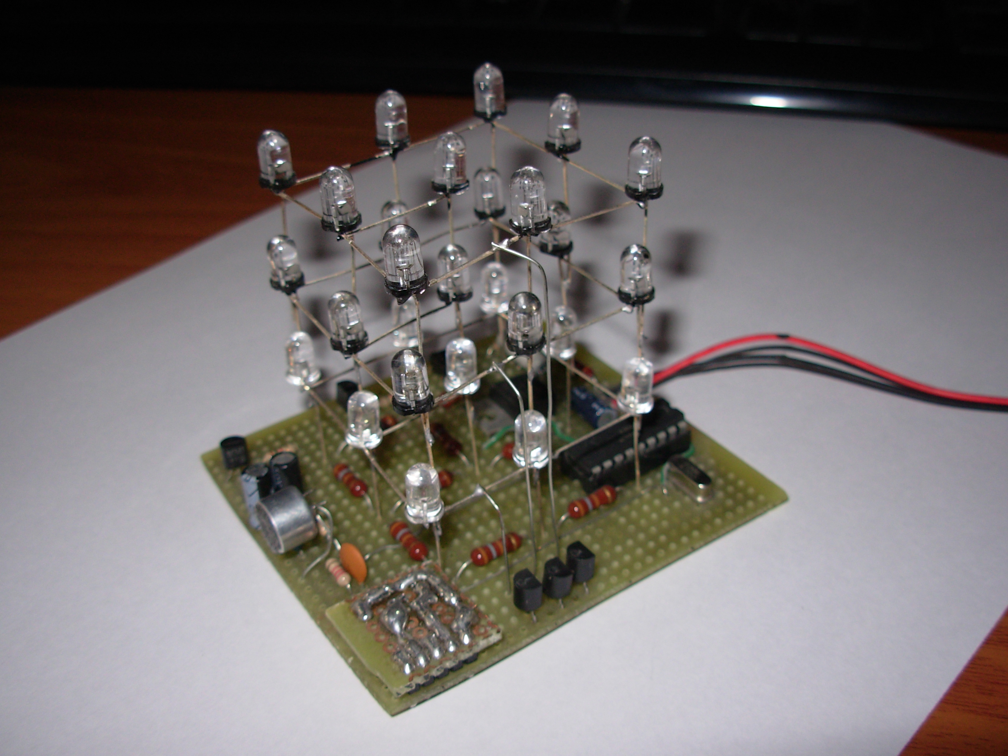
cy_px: 378
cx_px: 504
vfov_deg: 37.7
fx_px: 1107
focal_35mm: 38
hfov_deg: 49.0
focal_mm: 6.3
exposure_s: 1/32
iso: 50
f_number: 2.9
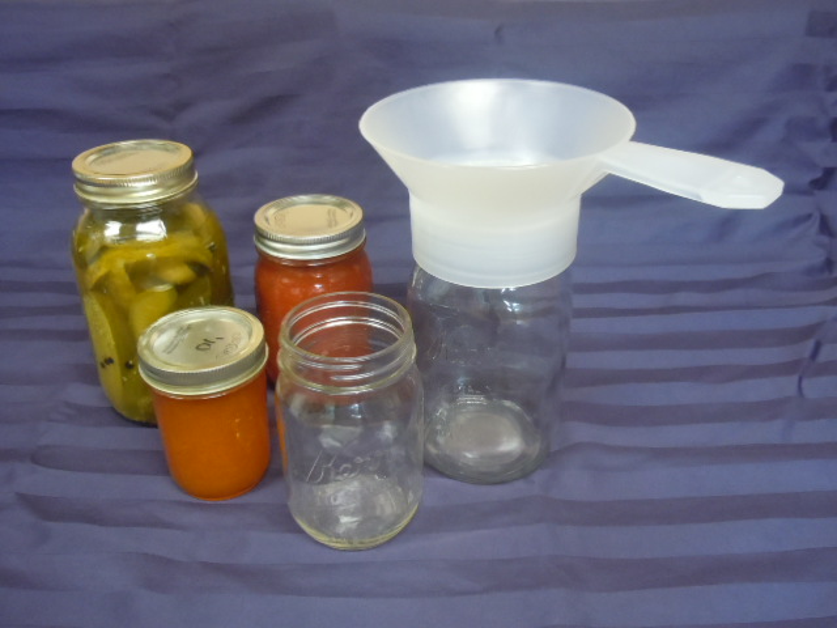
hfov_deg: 55.4
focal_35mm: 33
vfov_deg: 42.9
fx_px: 798
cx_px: 418
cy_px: 314
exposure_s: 1/30
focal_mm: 5.9
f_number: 4
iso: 800
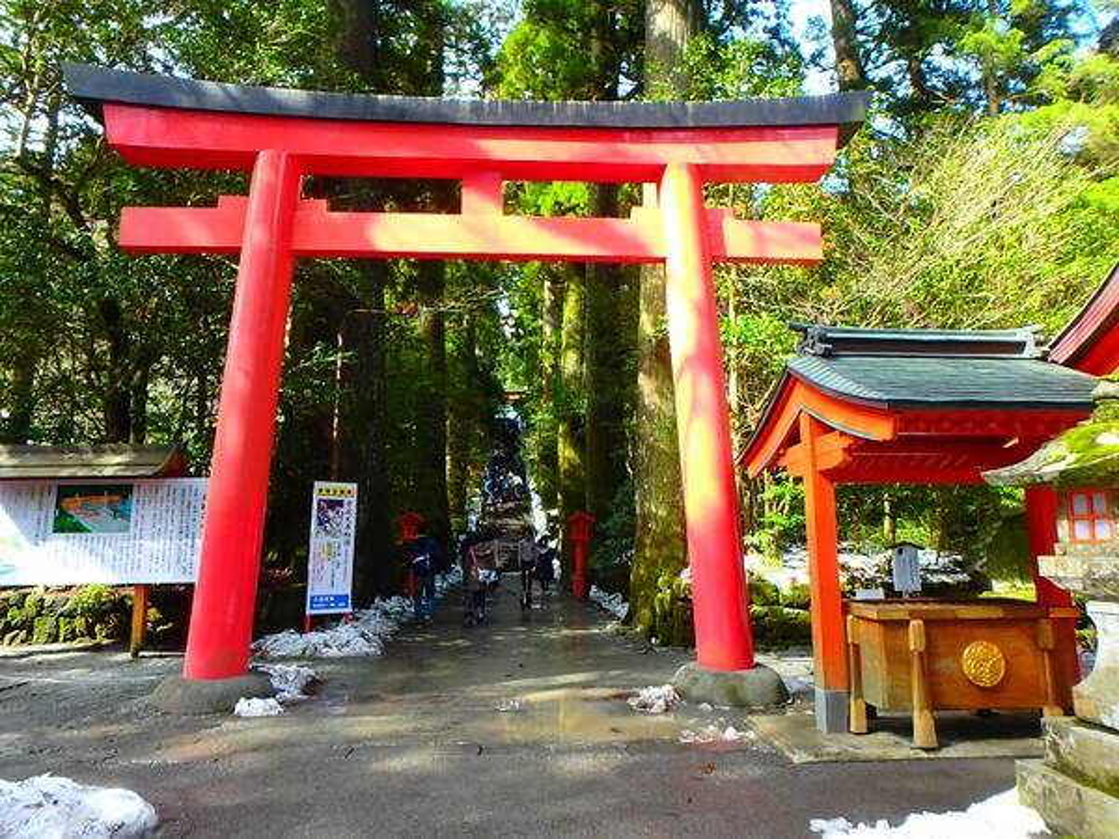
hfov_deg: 79.0
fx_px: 679
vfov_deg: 63.4
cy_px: 420
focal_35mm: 21
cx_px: 560
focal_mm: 3.7
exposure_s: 1/100
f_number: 3.5
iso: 125
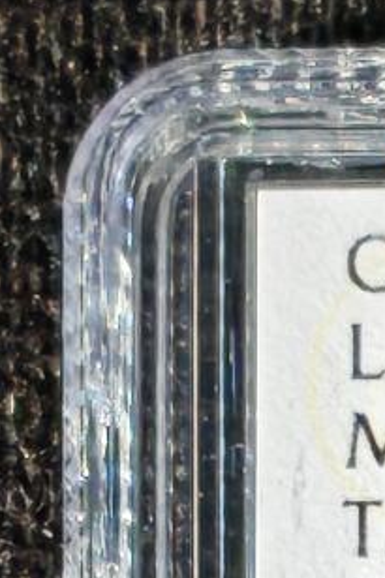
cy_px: 1621
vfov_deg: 3.6
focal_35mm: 554
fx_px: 8896
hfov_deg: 2.5
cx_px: 1012
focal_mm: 4.94
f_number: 1.5
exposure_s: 1/940
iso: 50
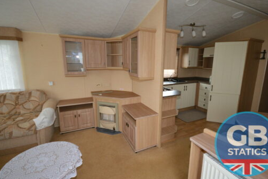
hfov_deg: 96.6
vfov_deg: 73.8
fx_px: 119
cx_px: 140
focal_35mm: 16
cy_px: 86
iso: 1100
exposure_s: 1/60
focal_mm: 10
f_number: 4
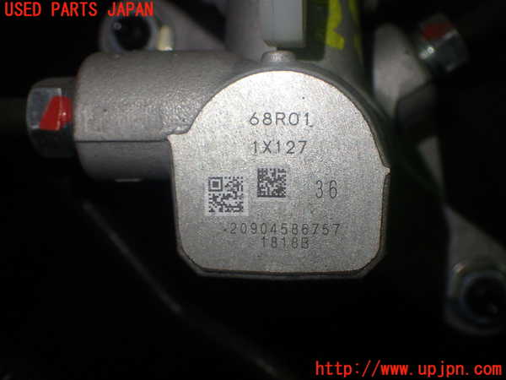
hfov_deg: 40.4
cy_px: 190
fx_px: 687
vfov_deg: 30.9
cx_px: 253
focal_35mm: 47
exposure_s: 1/100
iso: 200
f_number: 3.1
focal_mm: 8.4
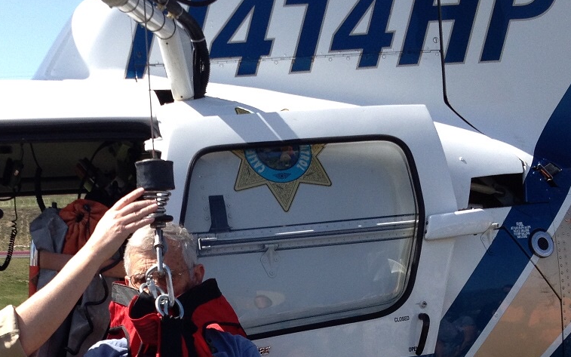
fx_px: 1245
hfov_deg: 25.7
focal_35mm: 80
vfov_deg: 16.0
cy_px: 368
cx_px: 184
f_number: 2.4
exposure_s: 1/1104
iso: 50
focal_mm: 4.28
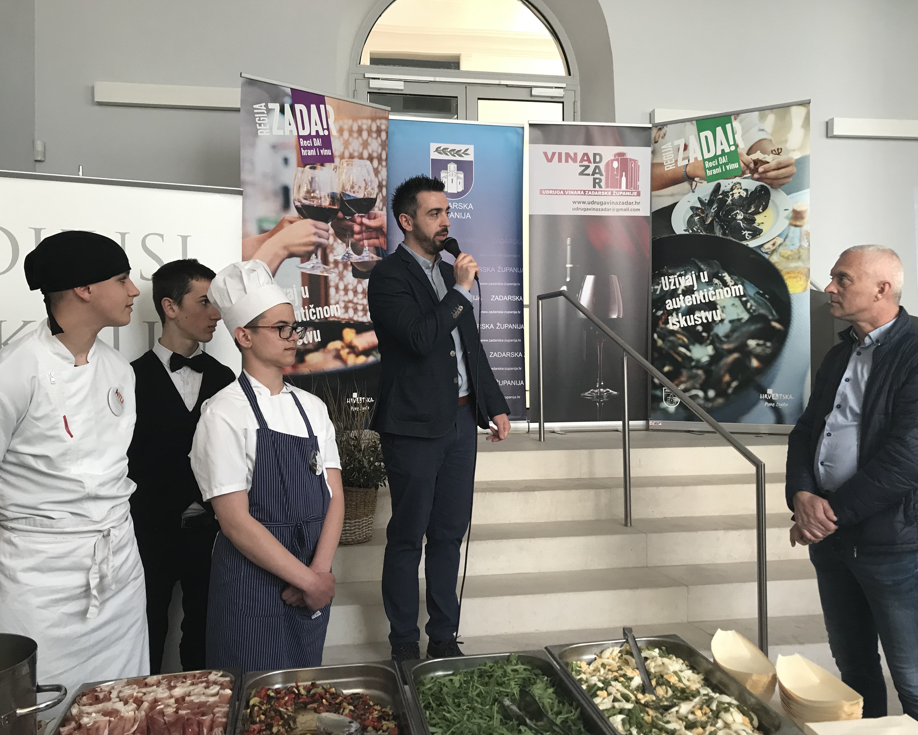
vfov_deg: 48.5
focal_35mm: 30
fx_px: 815
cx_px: 461
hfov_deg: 58.8
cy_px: 373
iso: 25
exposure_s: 1/40
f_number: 1.8
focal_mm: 3.99
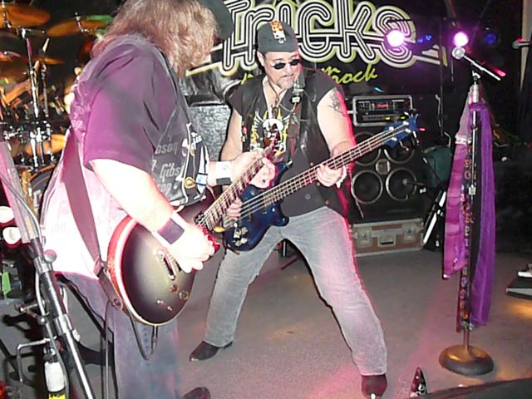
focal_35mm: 35
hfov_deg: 52.6
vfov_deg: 40.7
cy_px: 200
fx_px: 538
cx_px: 266
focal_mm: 5.2
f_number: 2.8
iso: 1000
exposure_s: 1/30
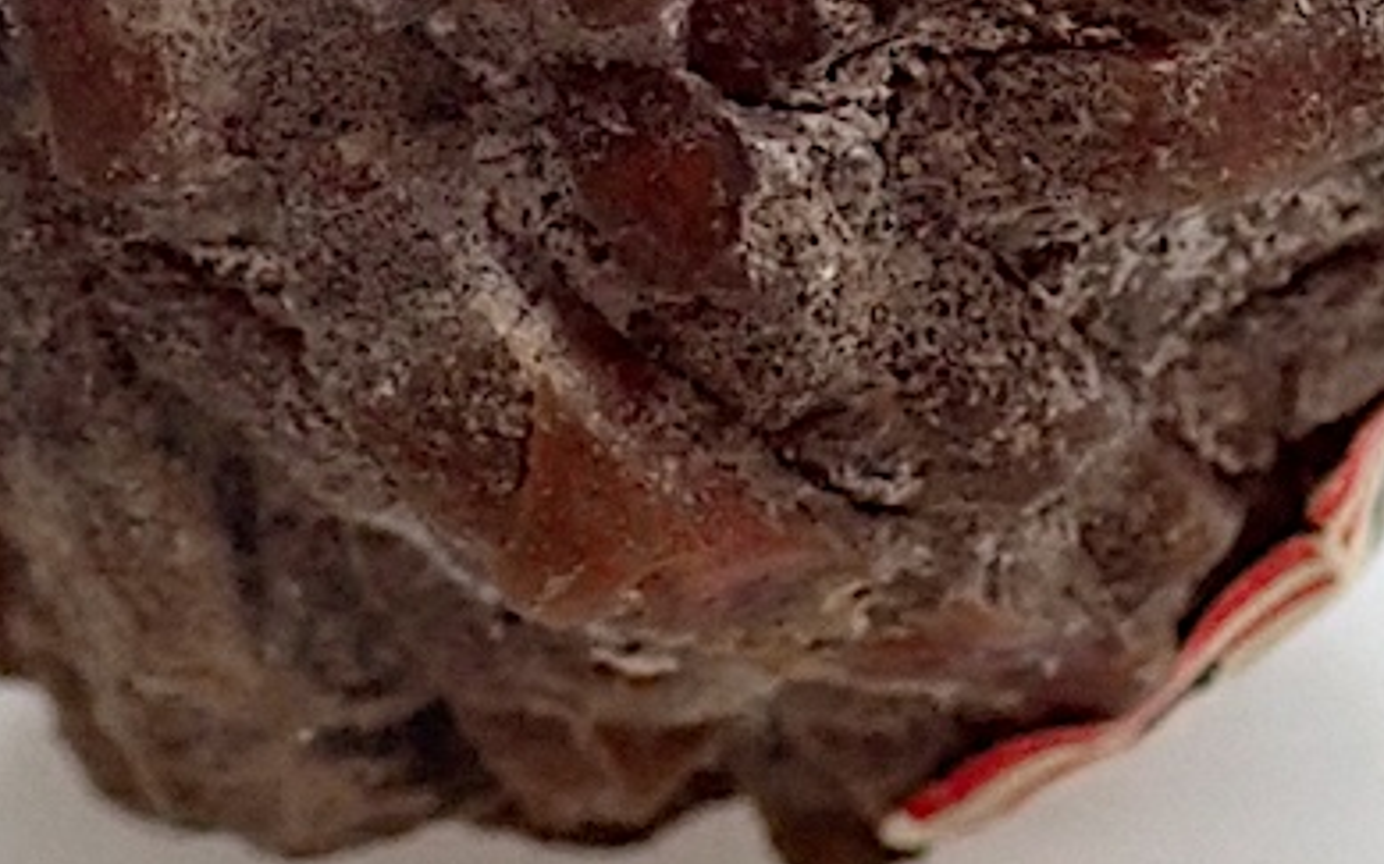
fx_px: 12068
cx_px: 544
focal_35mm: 320
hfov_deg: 6.6
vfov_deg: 4.1
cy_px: -71
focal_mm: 16.79
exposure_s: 1/60
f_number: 4.7
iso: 800
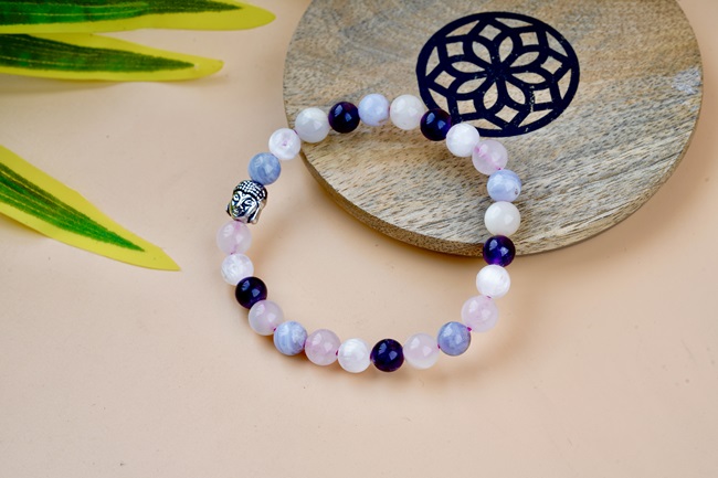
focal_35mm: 90
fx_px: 1794
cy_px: 239
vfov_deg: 15.2
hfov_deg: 22.6
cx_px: 359
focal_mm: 90
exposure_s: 1/160
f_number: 13
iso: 100
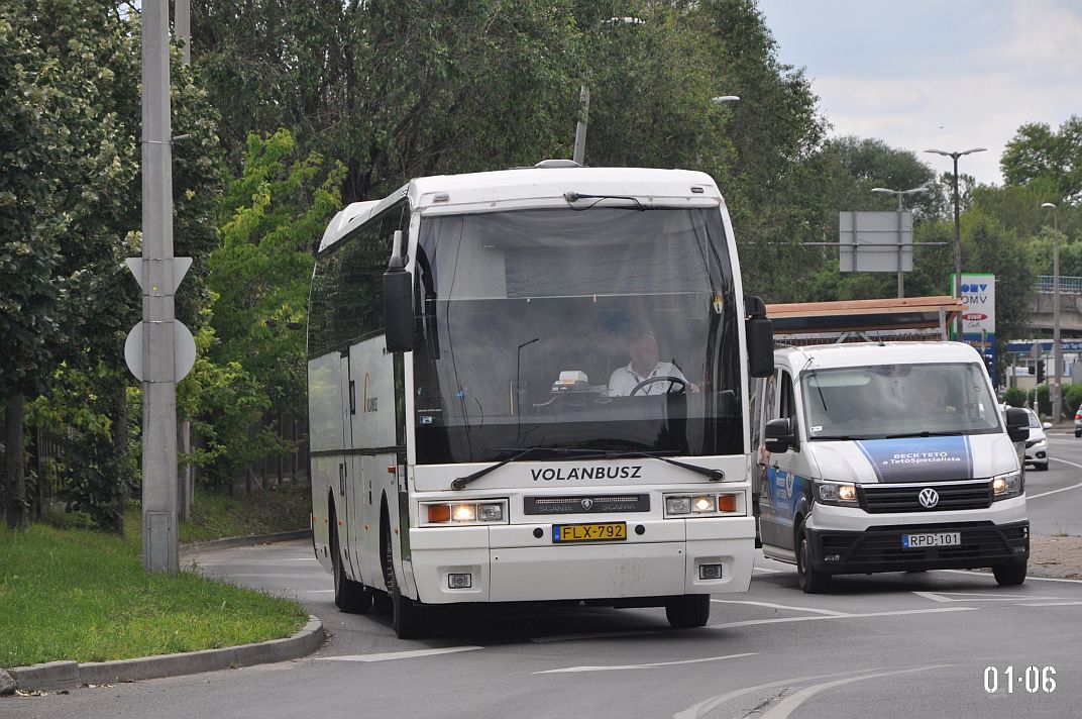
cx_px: 541
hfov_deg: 13.1
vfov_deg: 8.7
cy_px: 360
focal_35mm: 158
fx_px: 4728
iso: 400
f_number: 5.6
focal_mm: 105
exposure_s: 1/1250
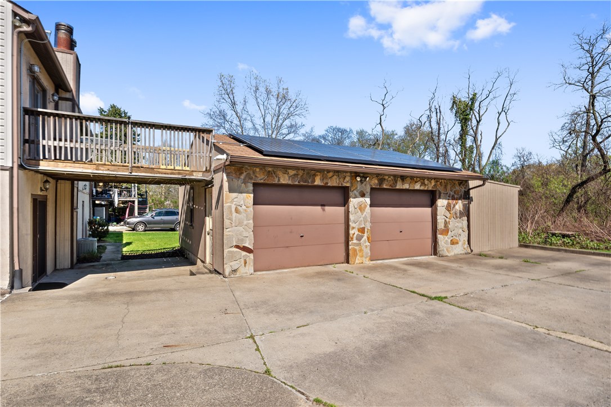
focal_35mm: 19
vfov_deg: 64.6
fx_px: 322
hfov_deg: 86.9
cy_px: 204
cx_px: 306
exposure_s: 1/500
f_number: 8
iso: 125
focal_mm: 19
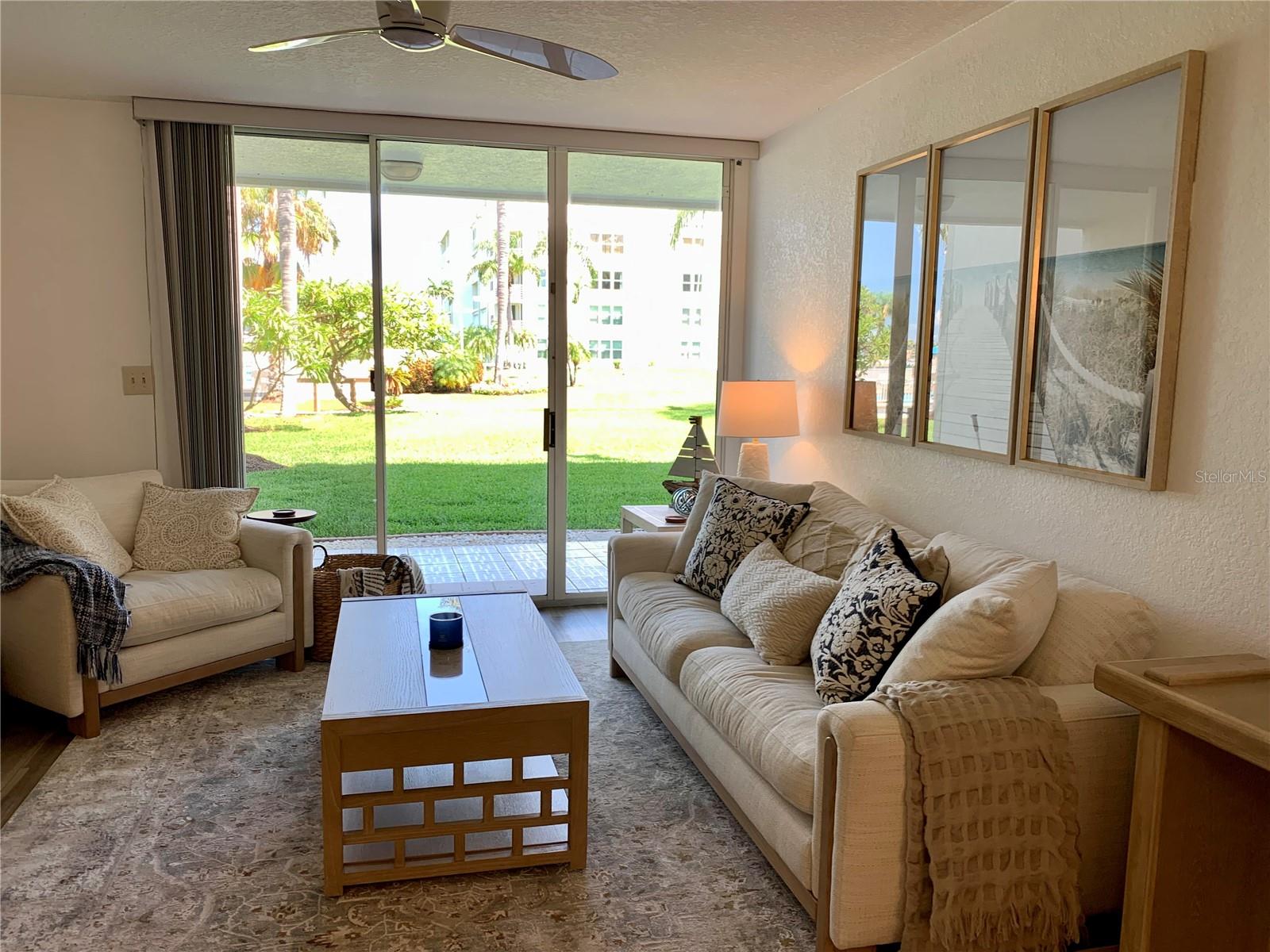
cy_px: 476
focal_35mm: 26
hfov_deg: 67.3
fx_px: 954
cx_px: 635
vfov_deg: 53.1
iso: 25
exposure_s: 1/120
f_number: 1.8
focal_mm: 4.25
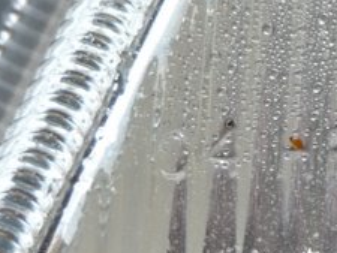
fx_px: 1714
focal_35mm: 176
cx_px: 469
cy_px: 141
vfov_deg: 8.4
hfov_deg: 10.9
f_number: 3.8
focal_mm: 8.5
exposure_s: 1/40
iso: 250
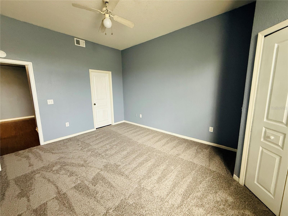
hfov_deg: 102.1
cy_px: 108
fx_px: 116
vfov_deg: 85.7
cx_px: 144
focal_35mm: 14
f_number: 2.2
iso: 400
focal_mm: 2.22
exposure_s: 1/60
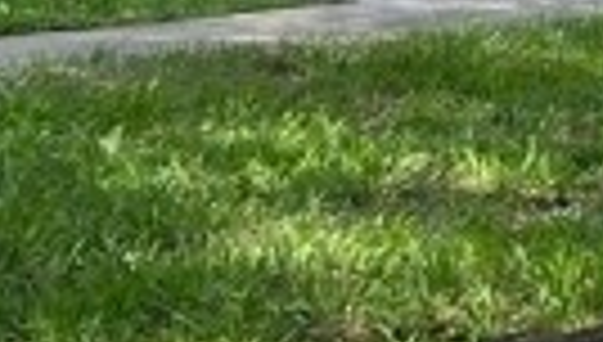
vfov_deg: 5.2
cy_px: -796
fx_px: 3461
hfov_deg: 8.2
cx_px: 1894
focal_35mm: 216
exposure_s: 1/991
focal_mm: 5.7
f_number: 1.5
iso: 50
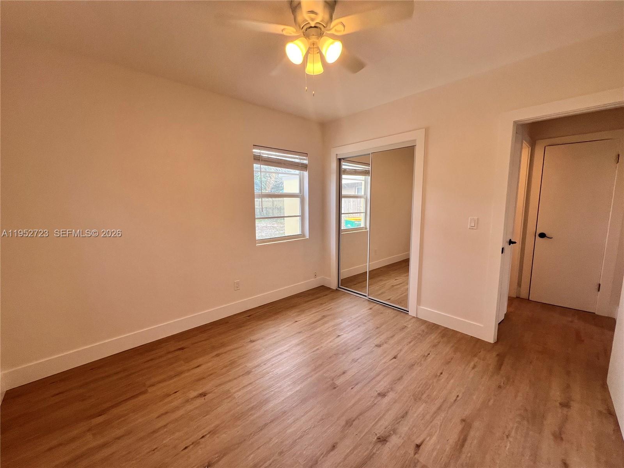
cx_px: 312
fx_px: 234
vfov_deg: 89.9
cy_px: 234
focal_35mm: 13
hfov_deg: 106.2
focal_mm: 1.57
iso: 50
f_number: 1.8
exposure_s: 1/99
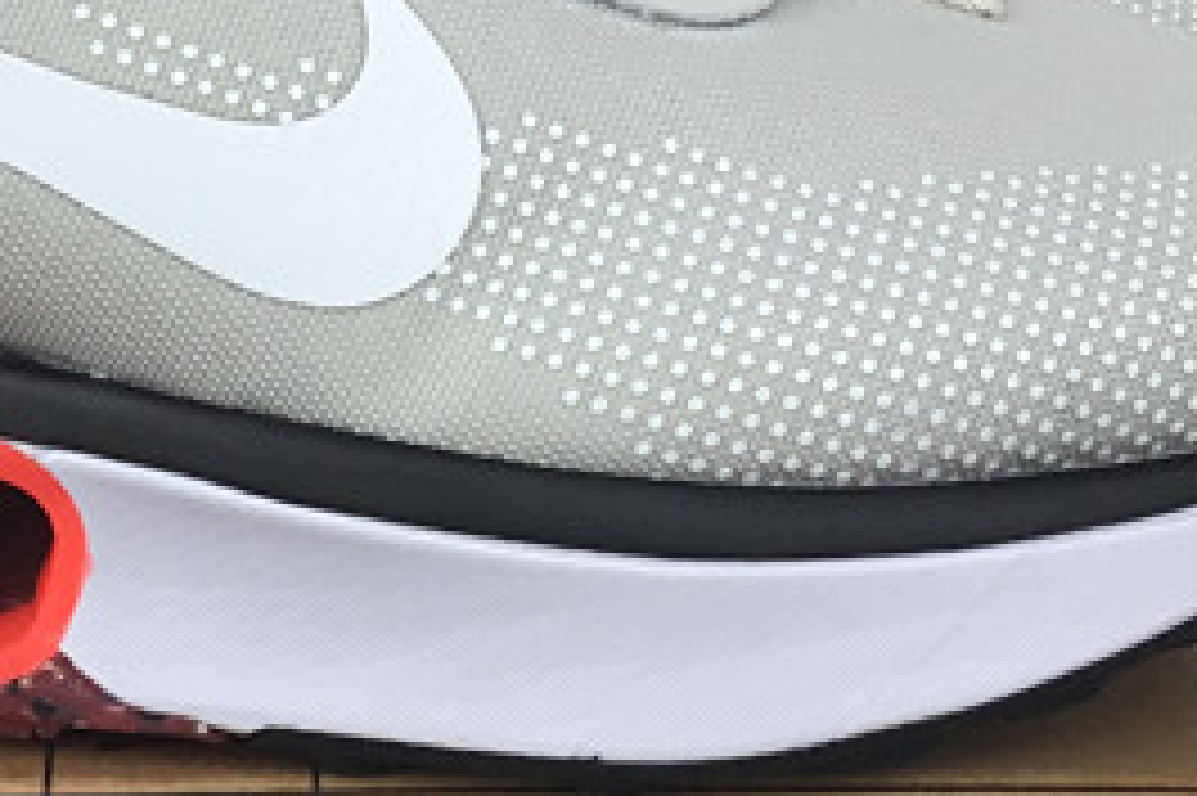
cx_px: 81
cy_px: 452
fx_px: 3622
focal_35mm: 109
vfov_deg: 12.5
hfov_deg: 18.4
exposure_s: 1/339
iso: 25
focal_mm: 3.3
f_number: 2.4
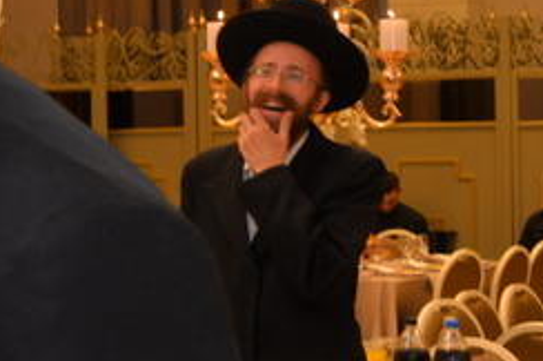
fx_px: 2079
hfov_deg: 12.8
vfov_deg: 9.9
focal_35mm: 138
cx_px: -574
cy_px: 170
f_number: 5.6
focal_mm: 28
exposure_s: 1/60
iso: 400
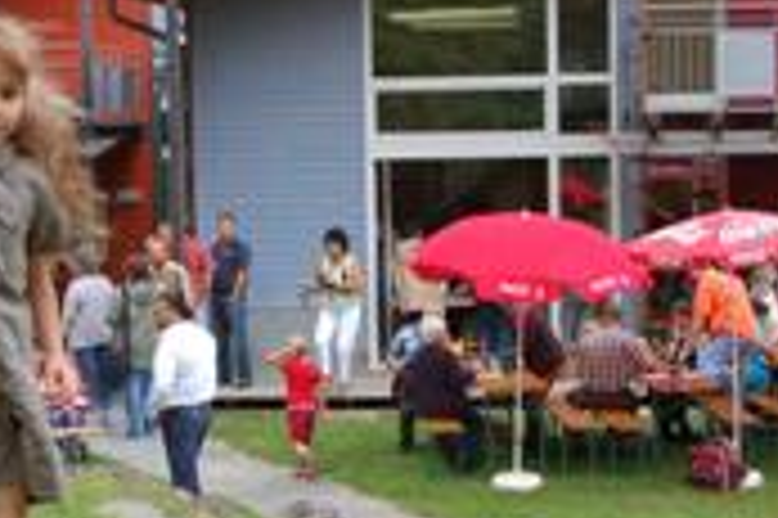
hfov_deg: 20.2
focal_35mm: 101
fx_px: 2181
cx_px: 333
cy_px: 216
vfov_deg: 13.5
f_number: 6.3
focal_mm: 26
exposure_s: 1/160
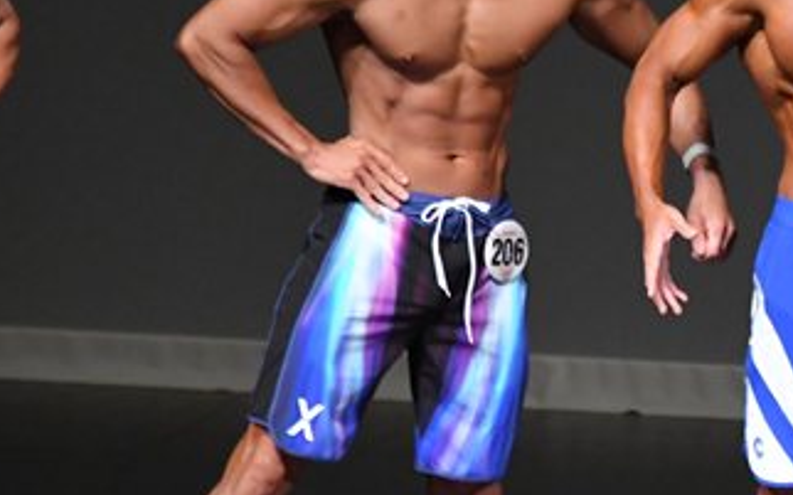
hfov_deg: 2.5
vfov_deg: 1.6
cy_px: 271
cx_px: 718
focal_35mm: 846
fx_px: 18277
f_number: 5.6
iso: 5000
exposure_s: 1/400
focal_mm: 230
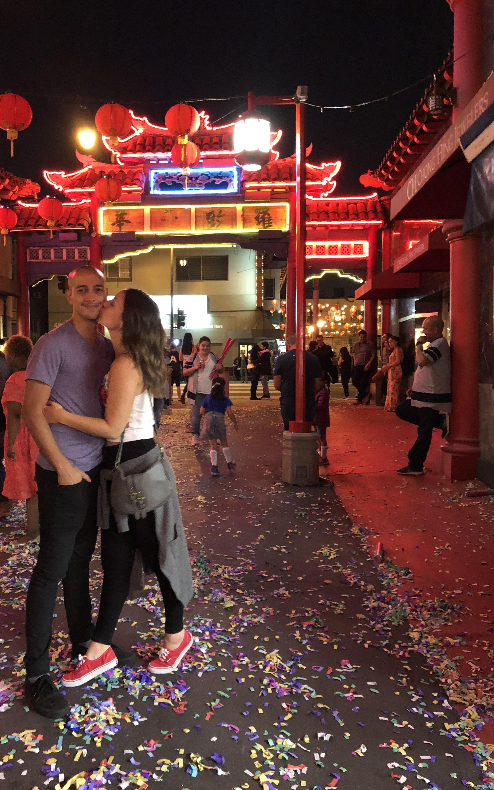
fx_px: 646
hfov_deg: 41.6
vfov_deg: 62.9
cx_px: 198
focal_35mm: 30
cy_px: 397
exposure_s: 1/4
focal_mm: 3.99
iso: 100
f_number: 1.8
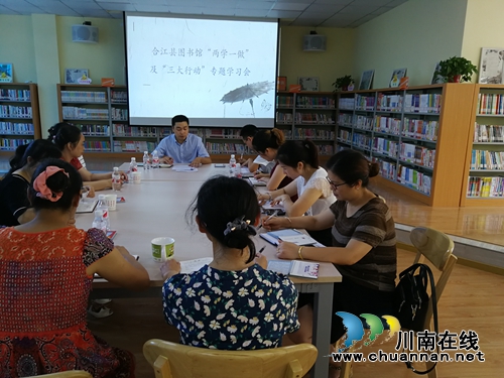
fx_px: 393
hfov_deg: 65.3
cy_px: 189
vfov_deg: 51.4
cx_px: 252
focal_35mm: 27
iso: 125
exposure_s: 1/33.3
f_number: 2.2
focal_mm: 3.95
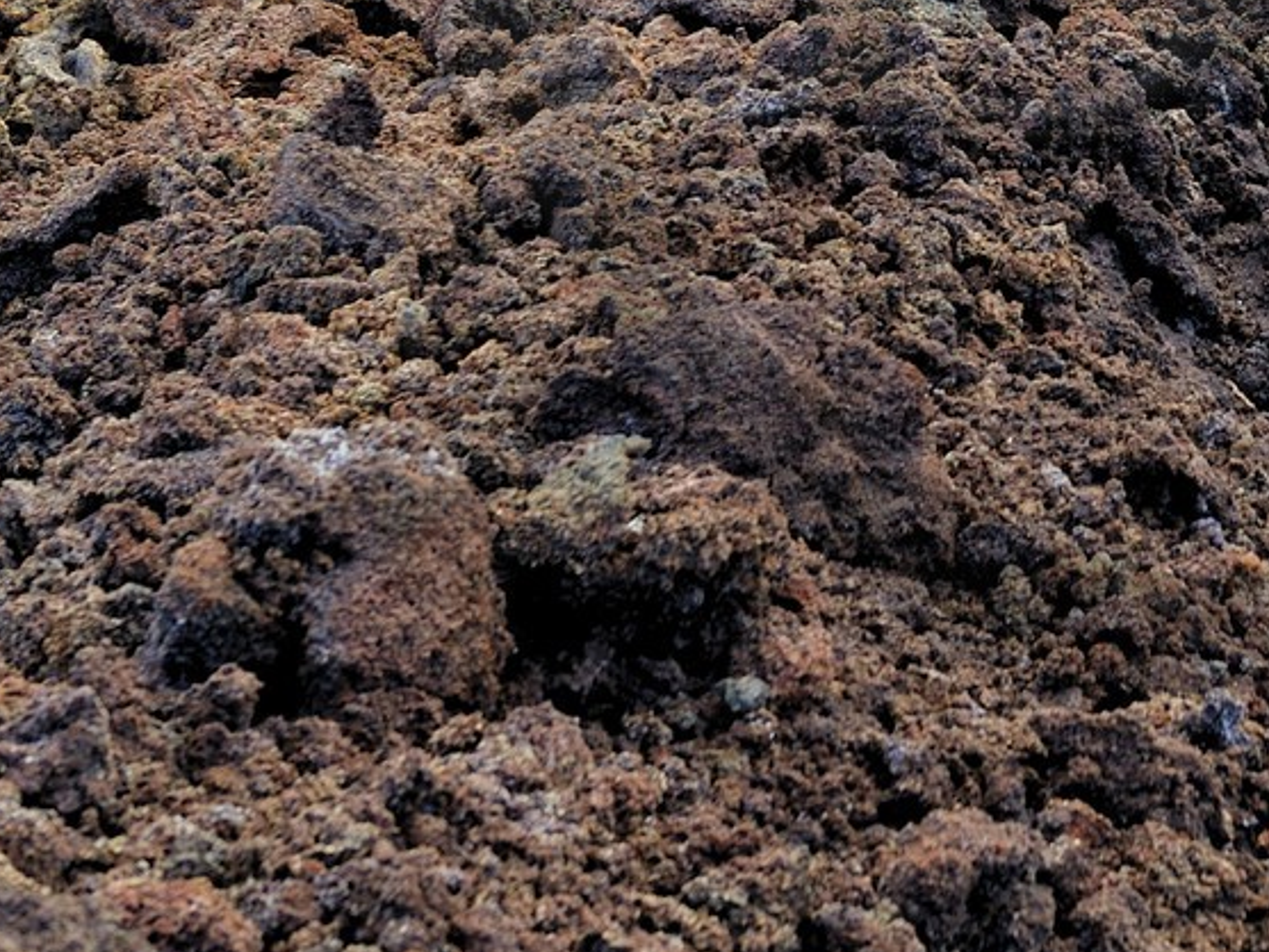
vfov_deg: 10.5
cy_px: -244
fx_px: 5060
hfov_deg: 14.0
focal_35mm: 138
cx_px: 1353
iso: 400
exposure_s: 1/160
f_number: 8
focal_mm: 50
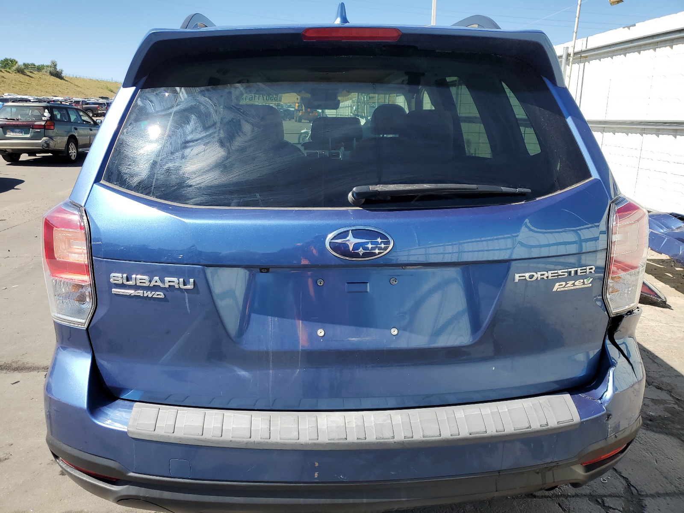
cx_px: 342
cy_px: 256
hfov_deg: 67.3
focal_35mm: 26
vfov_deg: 53.1
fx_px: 514
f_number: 1.5
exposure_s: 1/1667
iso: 50
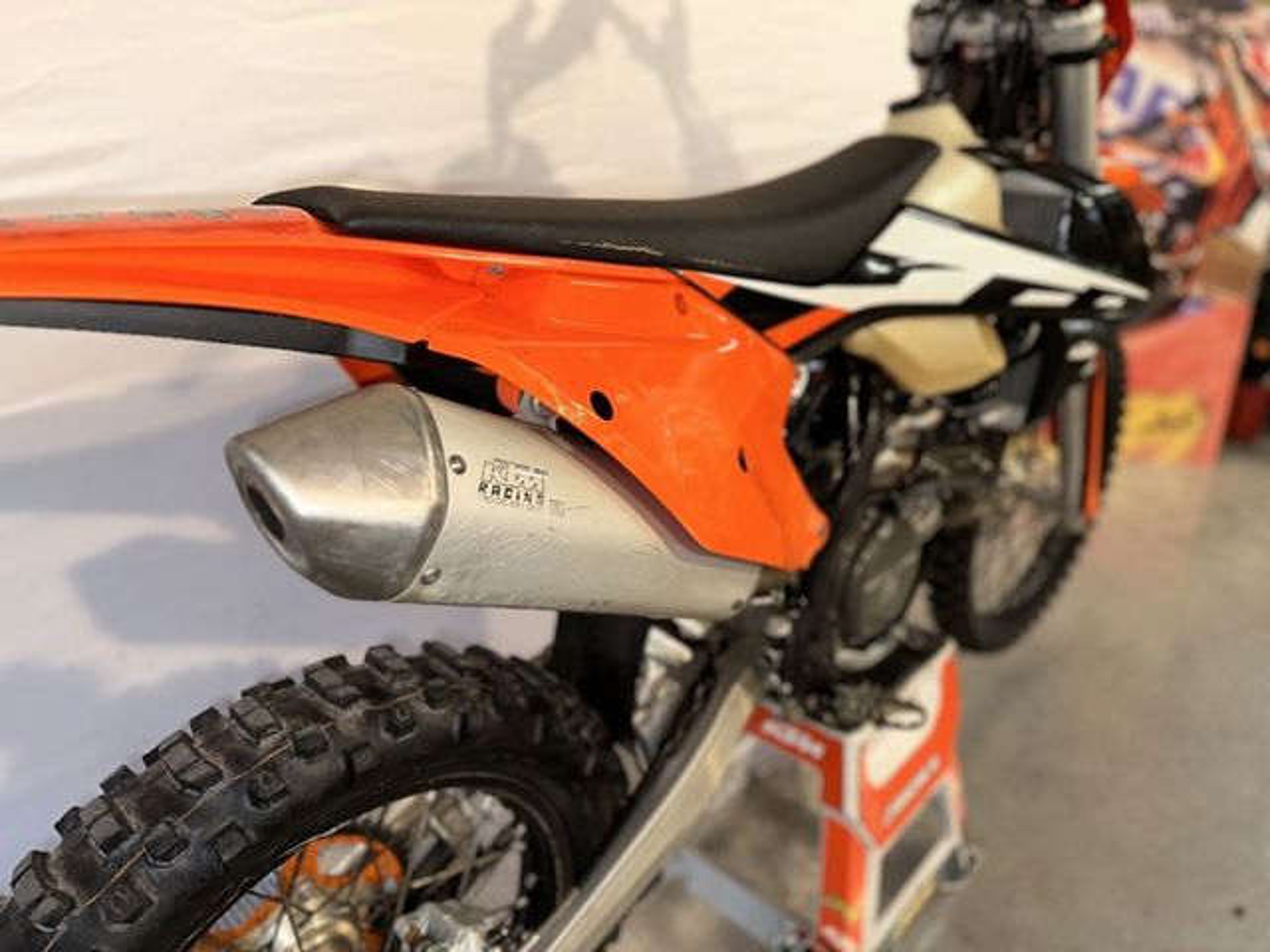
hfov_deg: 71.6
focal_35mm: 24
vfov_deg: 56.8
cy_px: 476
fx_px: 881
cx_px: 635
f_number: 1.78
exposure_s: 1/33
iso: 64
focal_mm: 6.86
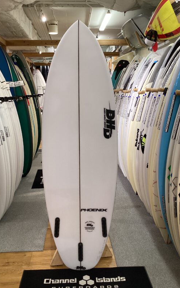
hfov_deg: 38.3
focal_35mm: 33
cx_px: 81
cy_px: 144
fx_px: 259
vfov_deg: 58.1
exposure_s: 1/100
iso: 80
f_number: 2.4
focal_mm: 3.3
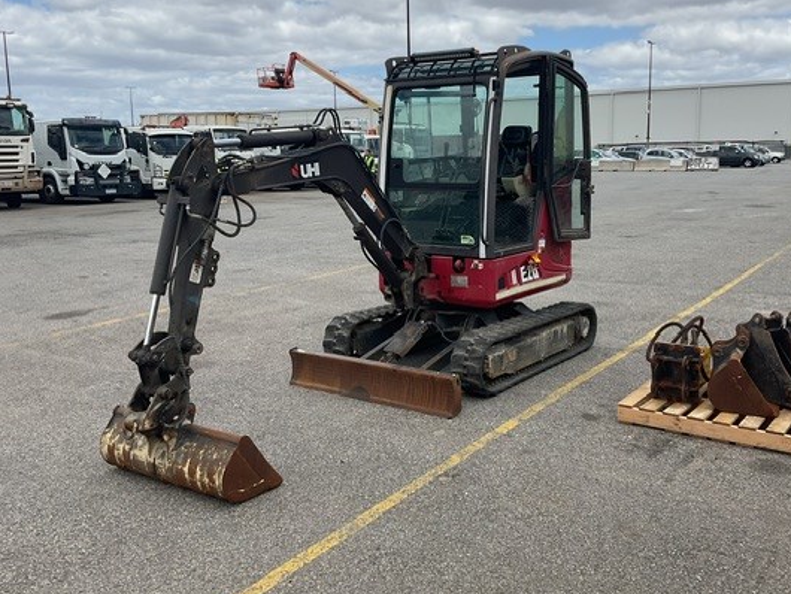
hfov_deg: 52.5
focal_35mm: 35
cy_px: 275
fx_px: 800
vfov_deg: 40.7
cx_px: 427
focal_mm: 3
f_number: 1.8
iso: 16
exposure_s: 1/2141
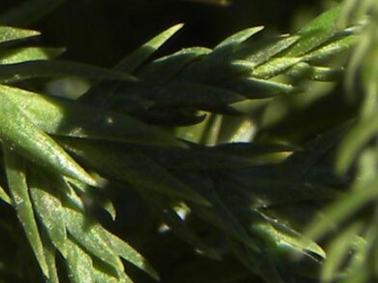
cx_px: -311
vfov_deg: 1.8
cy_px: -143
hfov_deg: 2.3
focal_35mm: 847
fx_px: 9243
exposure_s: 1/300
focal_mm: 23
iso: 64
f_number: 5
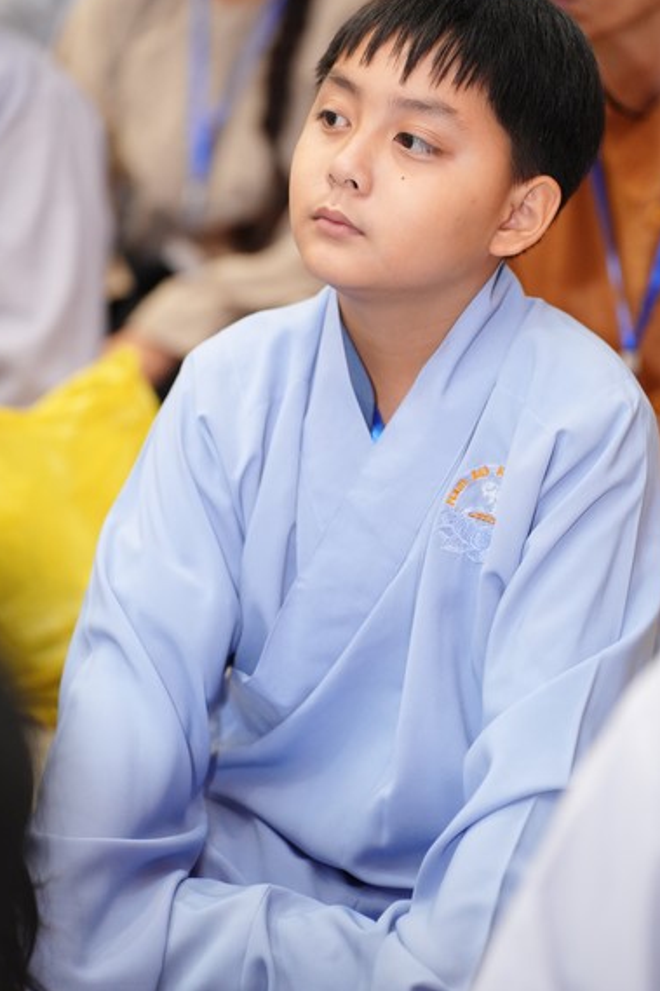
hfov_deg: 9.5
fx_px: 3962
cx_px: 358
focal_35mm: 144
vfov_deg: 14.3
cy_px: 432
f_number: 2.8
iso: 4000
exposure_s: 1/250
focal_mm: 126
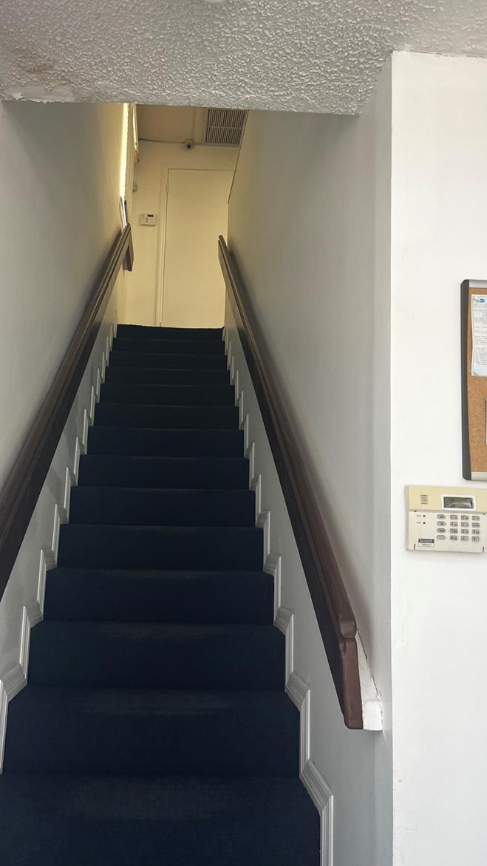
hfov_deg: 39.8
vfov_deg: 66.1
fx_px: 666
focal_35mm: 29
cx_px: 174
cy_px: 432
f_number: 1.6
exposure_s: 1/121
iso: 80
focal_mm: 5.1
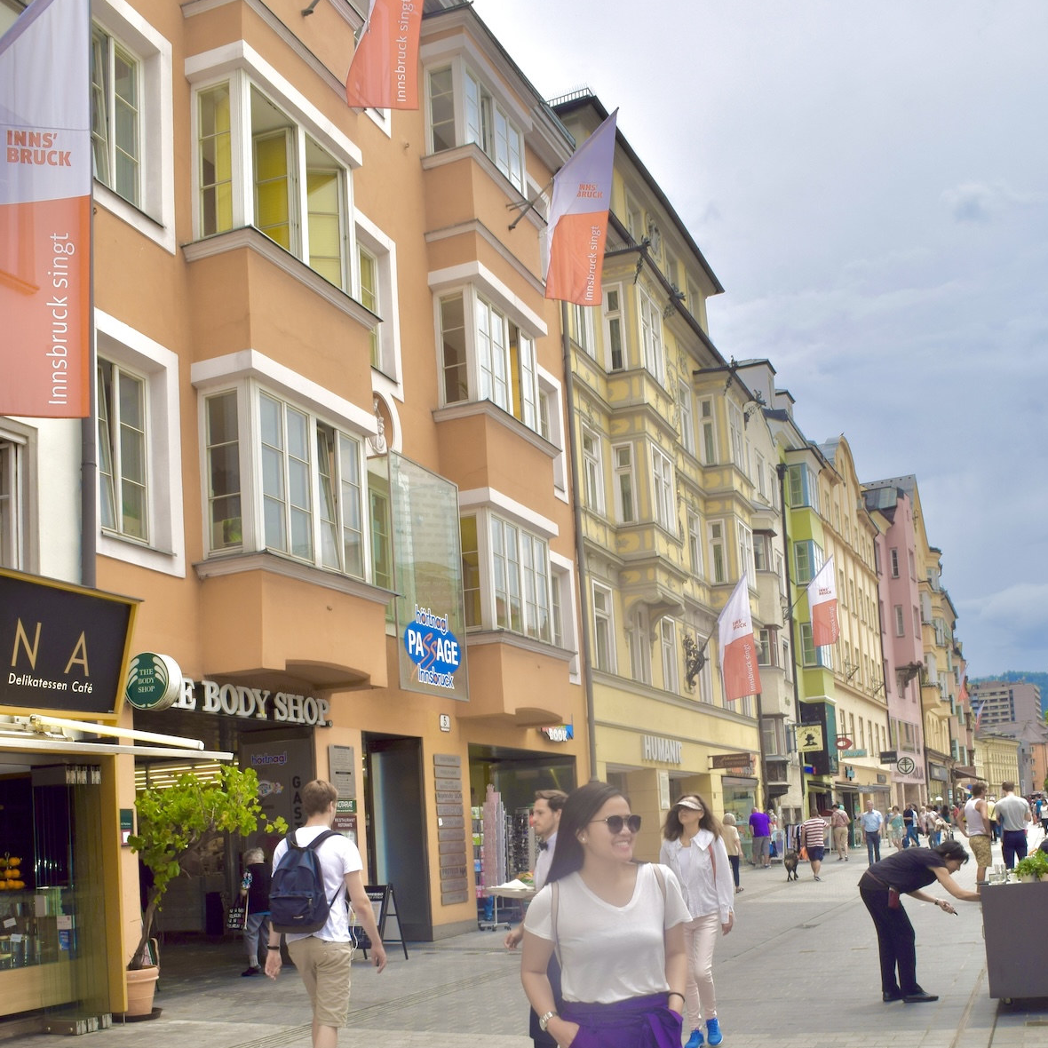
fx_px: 1199
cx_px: 526
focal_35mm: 35
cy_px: 759
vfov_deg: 45.9
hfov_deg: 47.2
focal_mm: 18
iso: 100
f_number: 11
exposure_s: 1/200
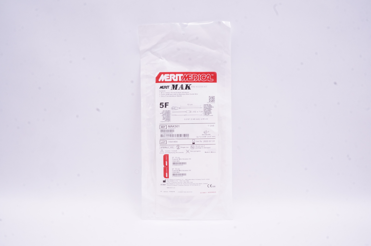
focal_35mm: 27
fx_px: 278
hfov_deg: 67.4
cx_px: 186
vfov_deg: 47.8
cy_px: 123
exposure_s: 1/25
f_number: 20
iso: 1600
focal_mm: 18
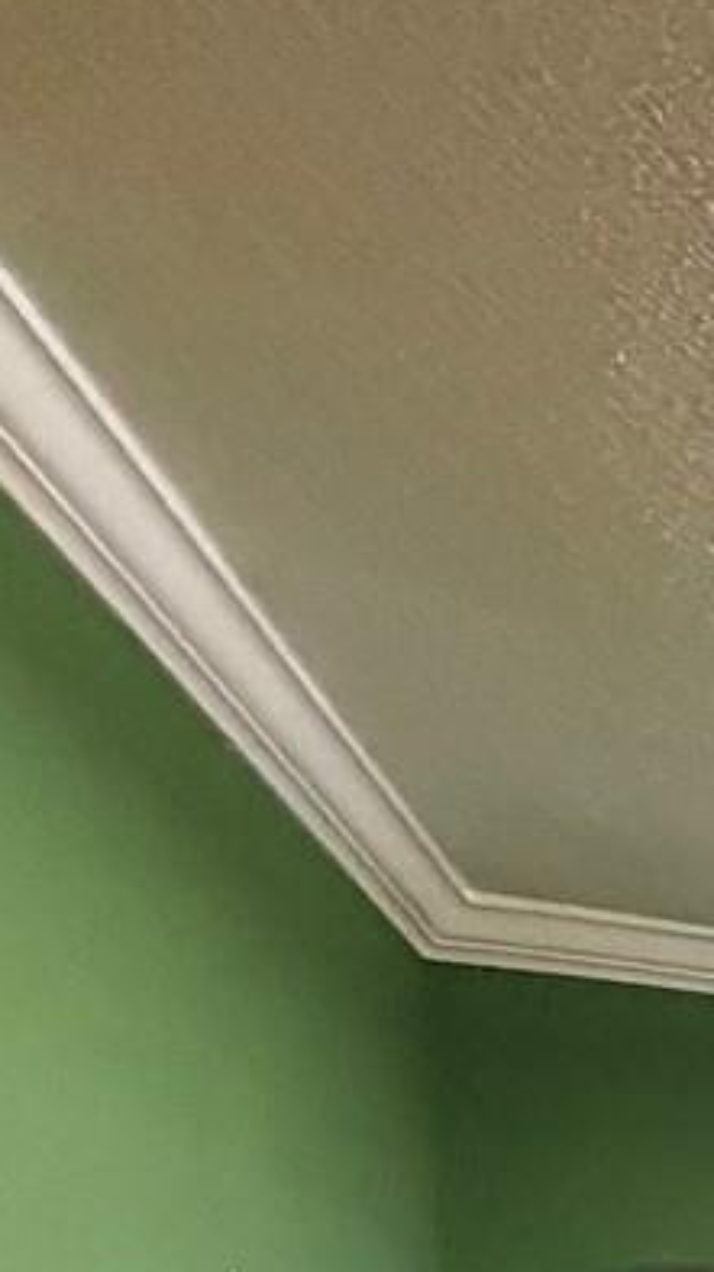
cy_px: 1843
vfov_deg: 26.1
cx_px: 1851
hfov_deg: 13.0
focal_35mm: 62
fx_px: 2091
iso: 800
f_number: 2.2
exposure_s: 1/60
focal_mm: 2.22
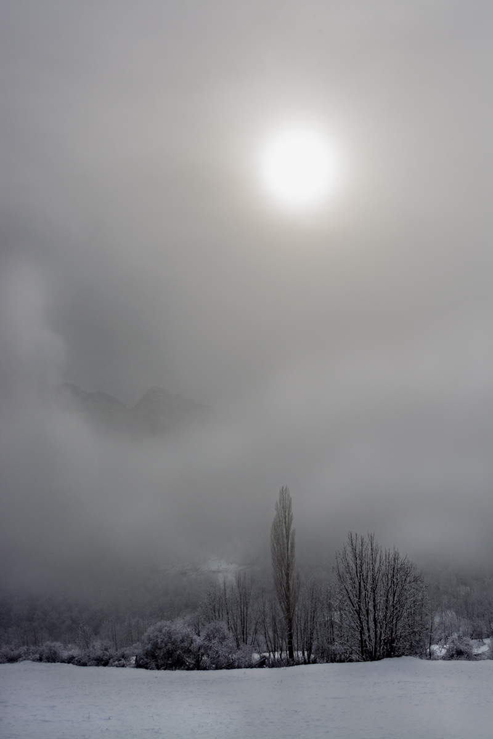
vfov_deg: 42.3
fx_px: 955
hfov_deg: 28.9
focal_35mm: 46
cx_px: 246
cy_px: 370
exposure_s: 1/4000
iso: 100
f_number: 2.8
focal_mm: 31
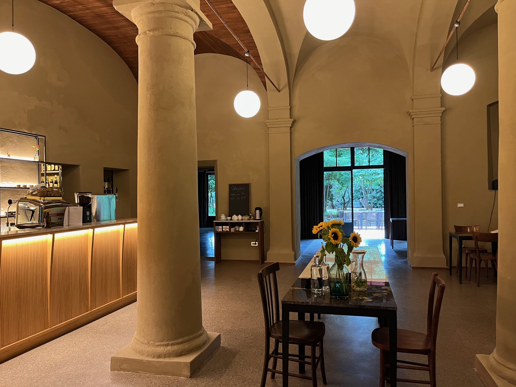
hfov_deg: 67.3
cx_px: 258
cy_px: 194
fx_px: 388
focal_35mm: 26
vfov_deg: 53.1
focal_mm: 5.1
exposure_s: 1/50
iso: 400
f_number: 1.6
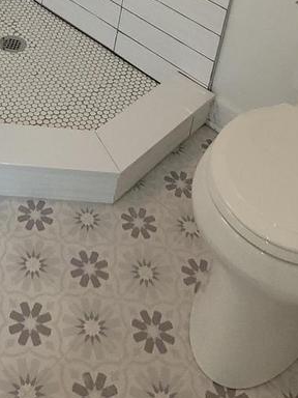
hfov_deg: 27.5
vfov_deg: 29.6
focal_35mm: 52
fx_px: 597
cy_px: -119
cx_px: 64
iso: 80
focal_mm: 1.74
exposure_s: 1/59
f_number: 2.2
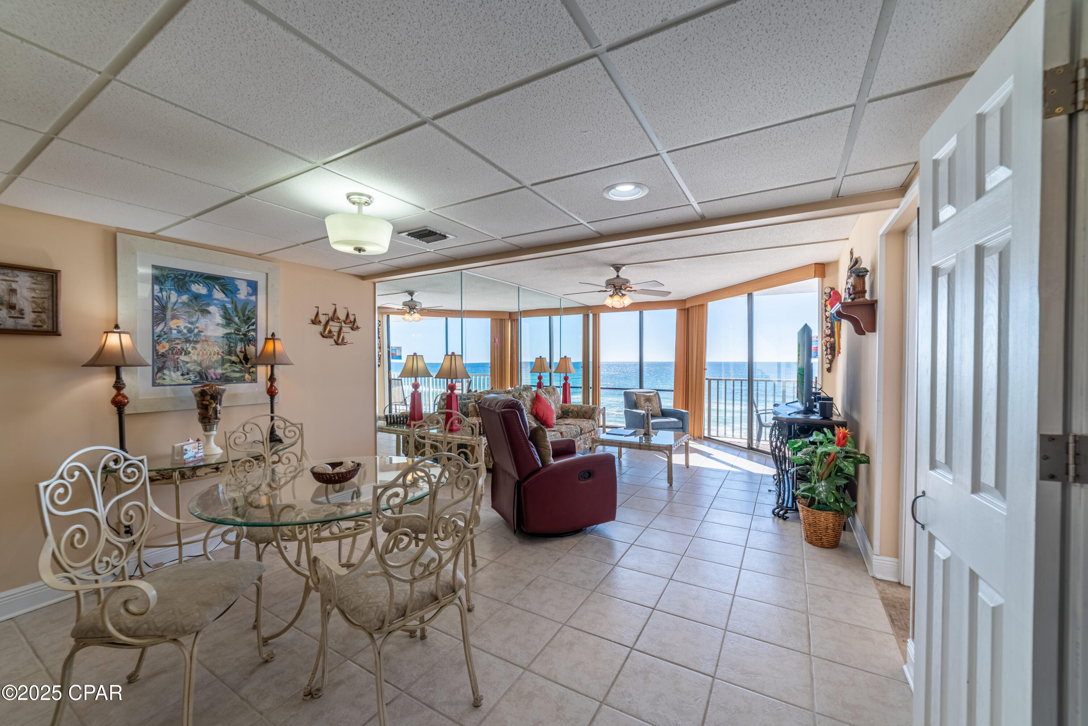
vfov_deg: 81.2
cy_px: 363
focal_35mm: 14
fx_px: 423
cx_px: 544
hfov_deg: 104.2
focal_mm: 14
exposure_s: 1/1250
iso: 250
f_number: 8
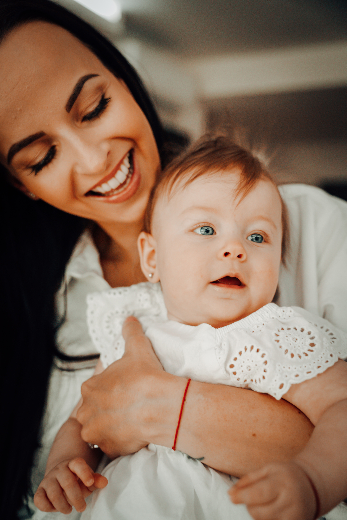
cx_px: 174
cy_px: 260
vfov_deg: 48.8
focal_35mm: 40
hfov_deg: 33.7
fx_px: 574
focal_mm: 39.7
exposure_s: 1/160
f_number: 2.8
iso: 1250
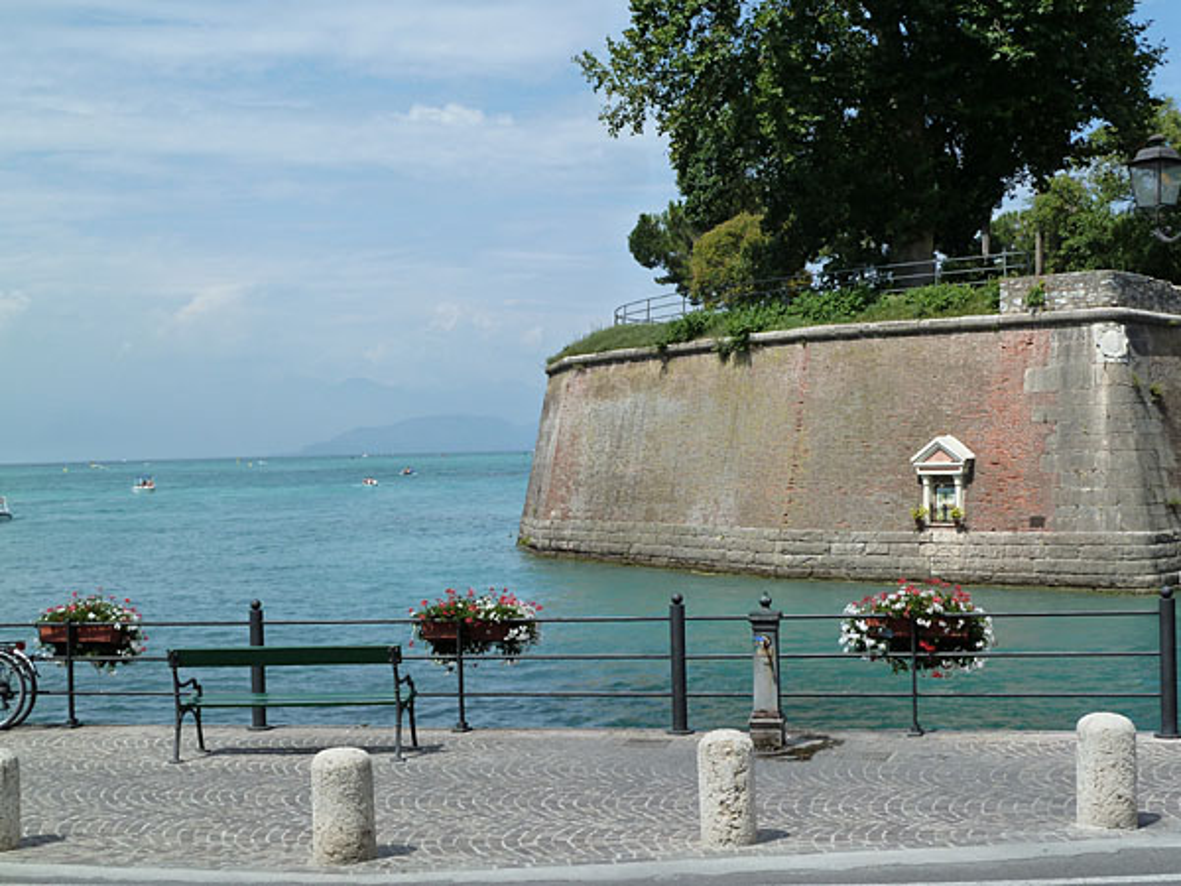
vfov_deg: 28.0
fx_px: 1774
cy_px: 443
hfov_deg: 36.8
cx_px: 590
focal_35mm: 52
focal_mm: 8.5
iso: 125
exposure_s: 1/500
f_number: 5.6
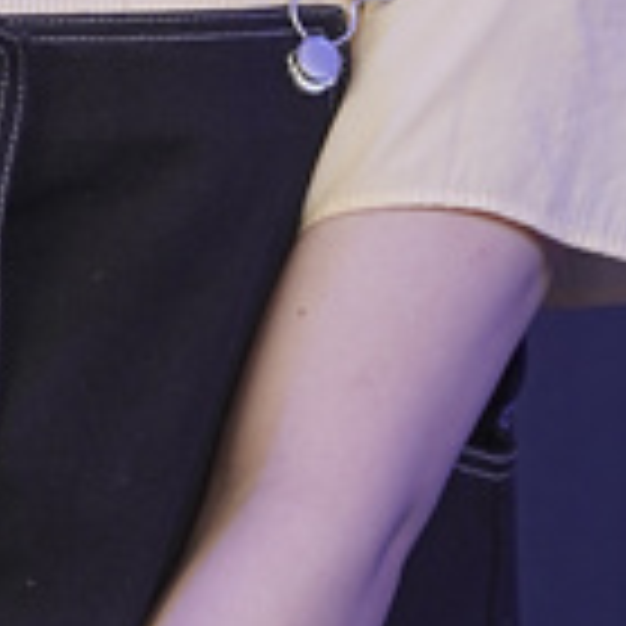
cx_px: -86
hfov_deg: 6.4
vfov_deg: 6.4
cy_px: 68
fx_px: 5545
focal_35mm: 271
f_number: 3.5
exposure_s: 1/160
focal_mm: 59
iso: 800
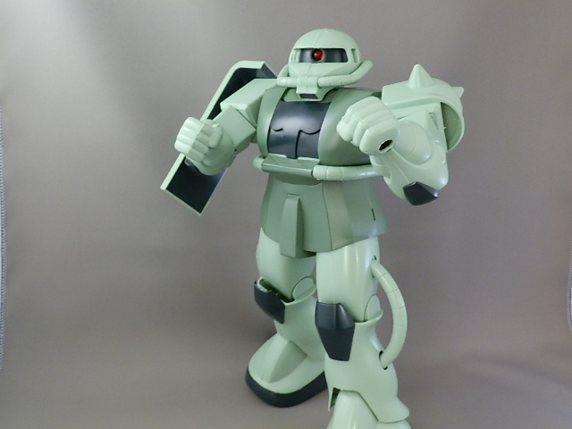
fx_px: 562
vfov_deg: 41.8
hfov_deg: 54.0
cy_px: 214
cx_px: 286
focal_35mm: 34
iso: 200
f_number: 3.5
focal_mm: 6.17
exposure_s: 1/15
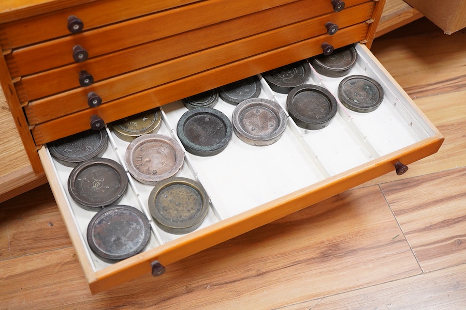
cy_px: 155
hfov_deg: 43.6
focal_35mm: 45
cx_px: 233
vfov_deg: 29.9
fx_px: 582
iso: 1600
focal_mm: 30
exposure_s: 1/125
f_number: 3.5
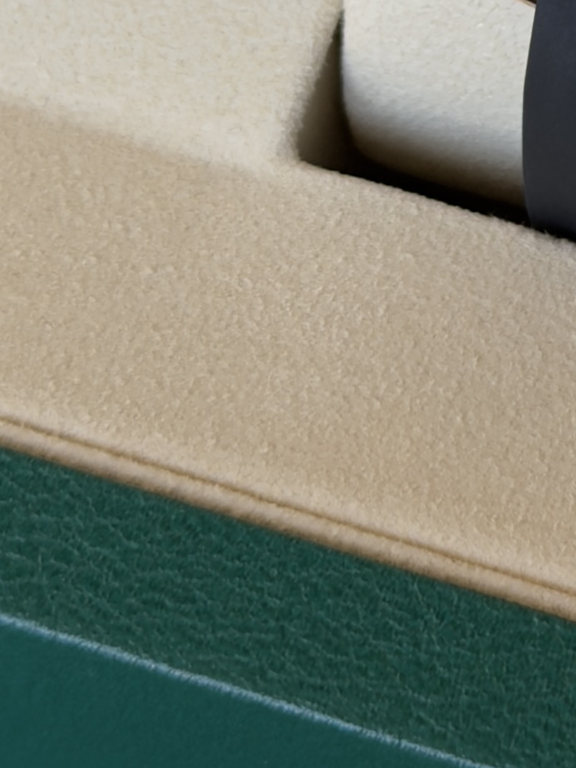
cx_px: 846
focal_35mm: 210
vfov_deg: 9.2
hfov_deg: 7.0
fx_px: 4661
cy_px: -375
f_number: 1.78
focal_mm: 6.76
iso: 64
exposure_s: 1/244
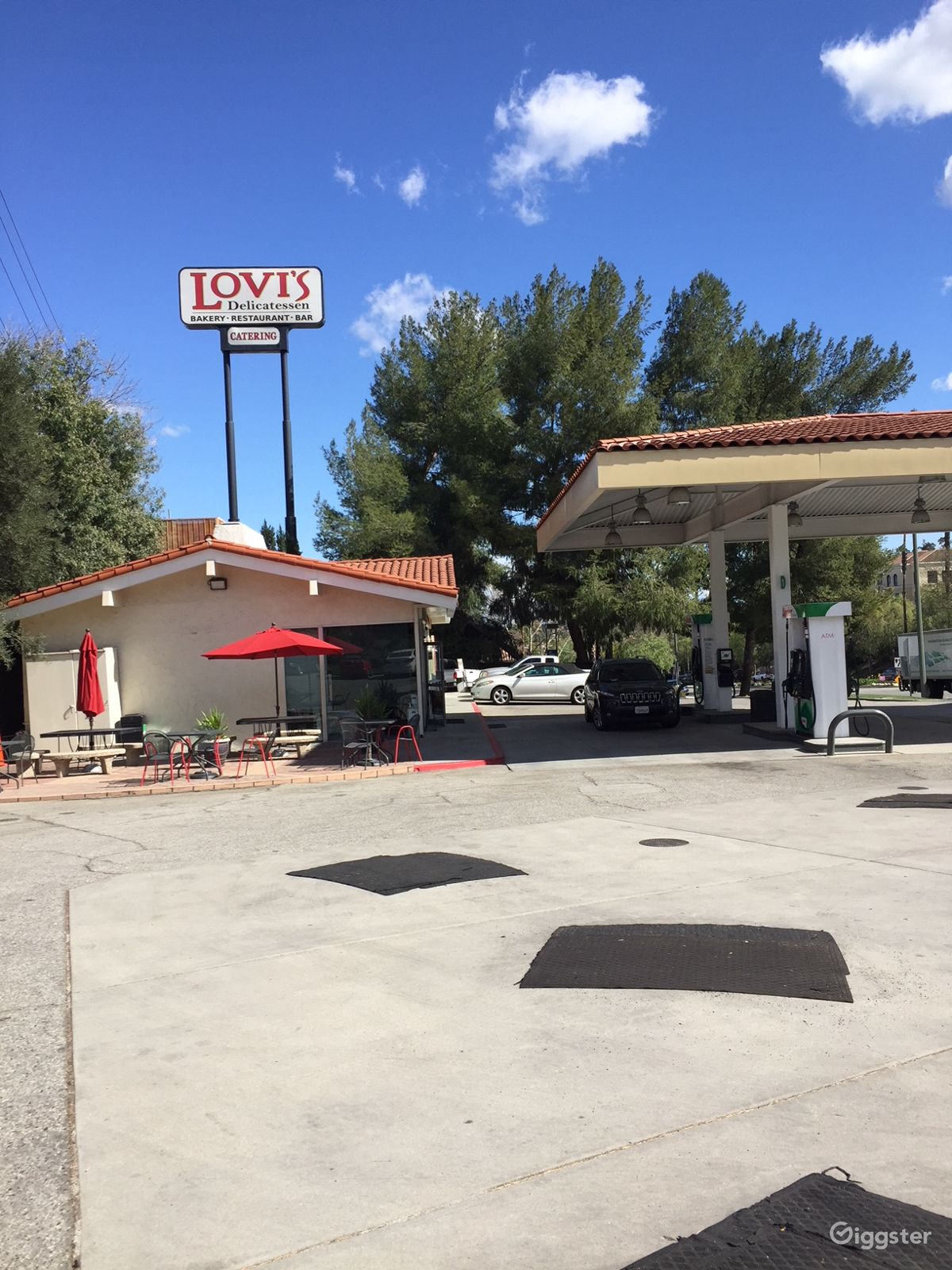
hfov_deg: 48.2
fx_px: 1063
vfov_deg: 61.7
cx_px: 476
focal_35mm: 29
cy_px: 635
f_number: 2.2
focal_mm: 4.15
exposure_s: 1/1647
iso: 32
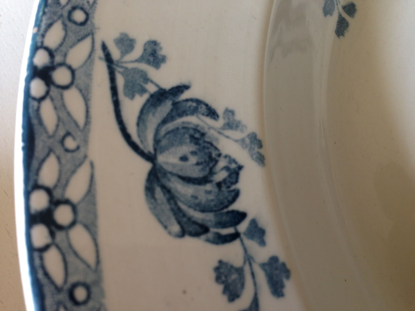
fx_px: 396
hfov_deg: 55.4
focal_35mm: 33
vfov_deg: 42.9
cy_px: 156
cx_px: 208
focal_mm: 4.12
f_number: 2.4
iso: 50
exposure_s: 1/20
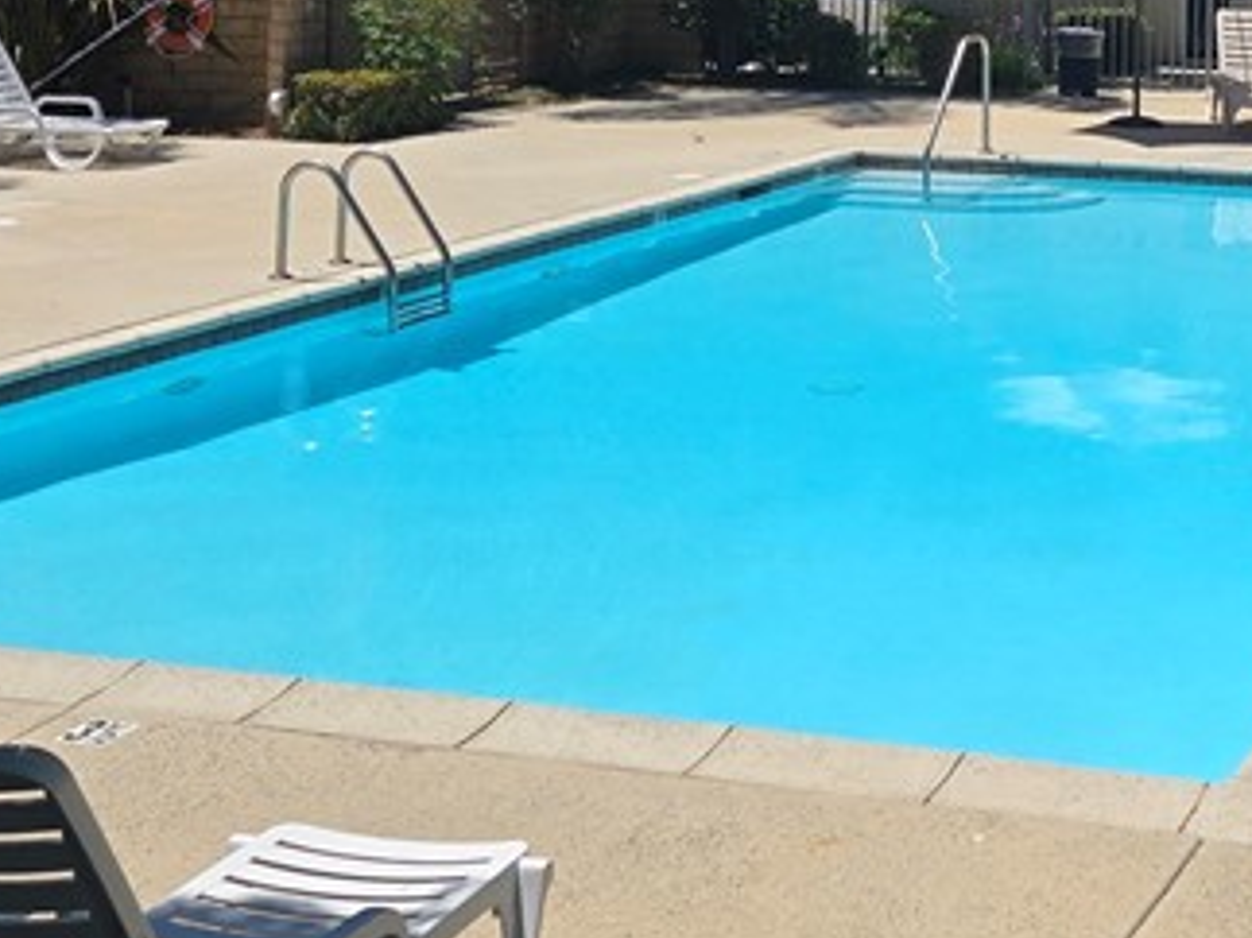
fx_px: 2639
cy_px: -279
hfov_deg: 25.9
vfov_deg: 18.7
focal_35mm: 73
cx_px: 1116
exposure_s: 1/2760
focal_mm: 5.4
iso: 25
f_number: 1.8
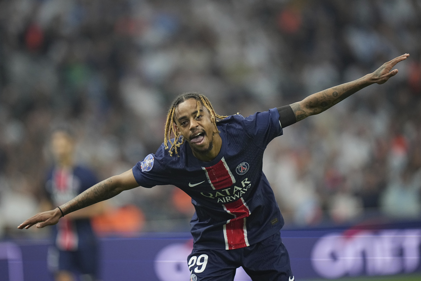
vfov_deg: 3.4
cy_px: 140
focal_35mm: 400
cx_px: 210
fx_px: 4677
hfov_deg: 5.2
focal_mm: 400
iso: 3200
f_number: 2.8
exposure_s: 1/1600
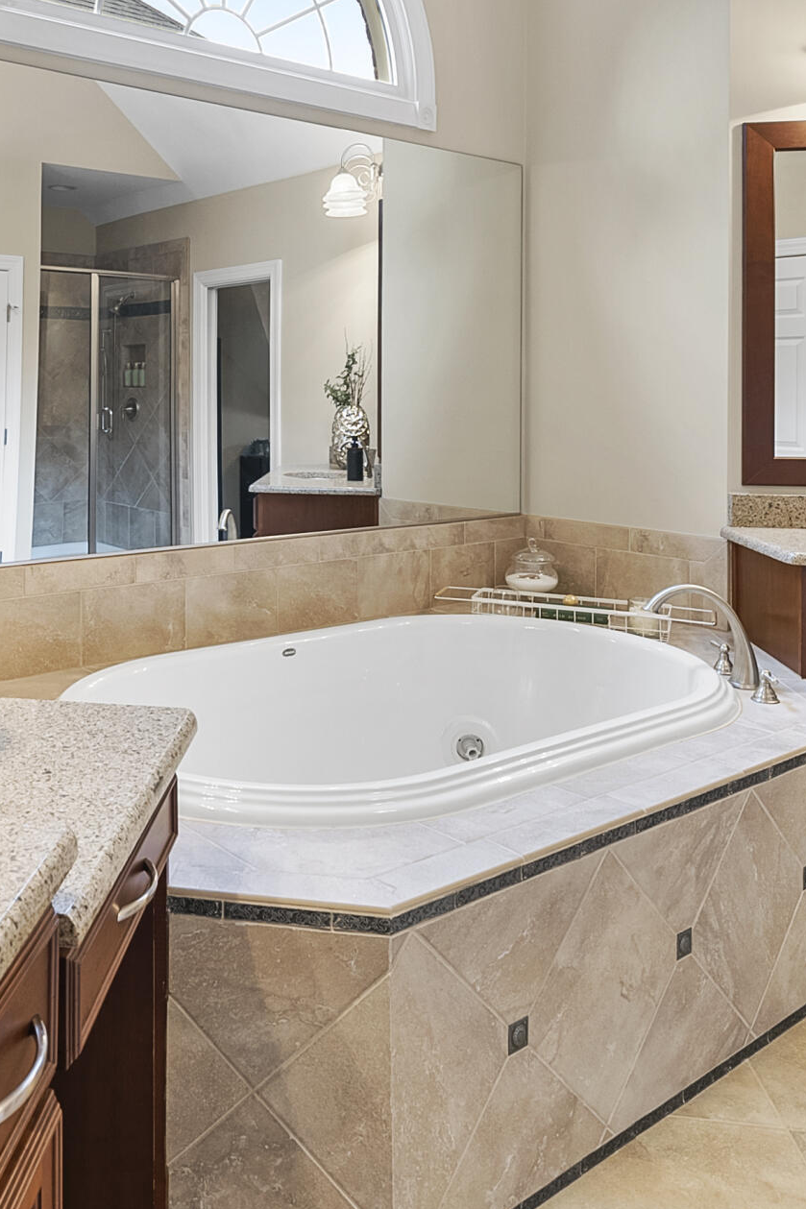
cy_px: 400
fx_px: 1041
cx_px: 185
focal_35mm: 31
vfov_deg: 58.9
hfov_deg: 40.9
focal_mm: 13
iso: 400
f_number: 7.1
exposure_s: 1/3
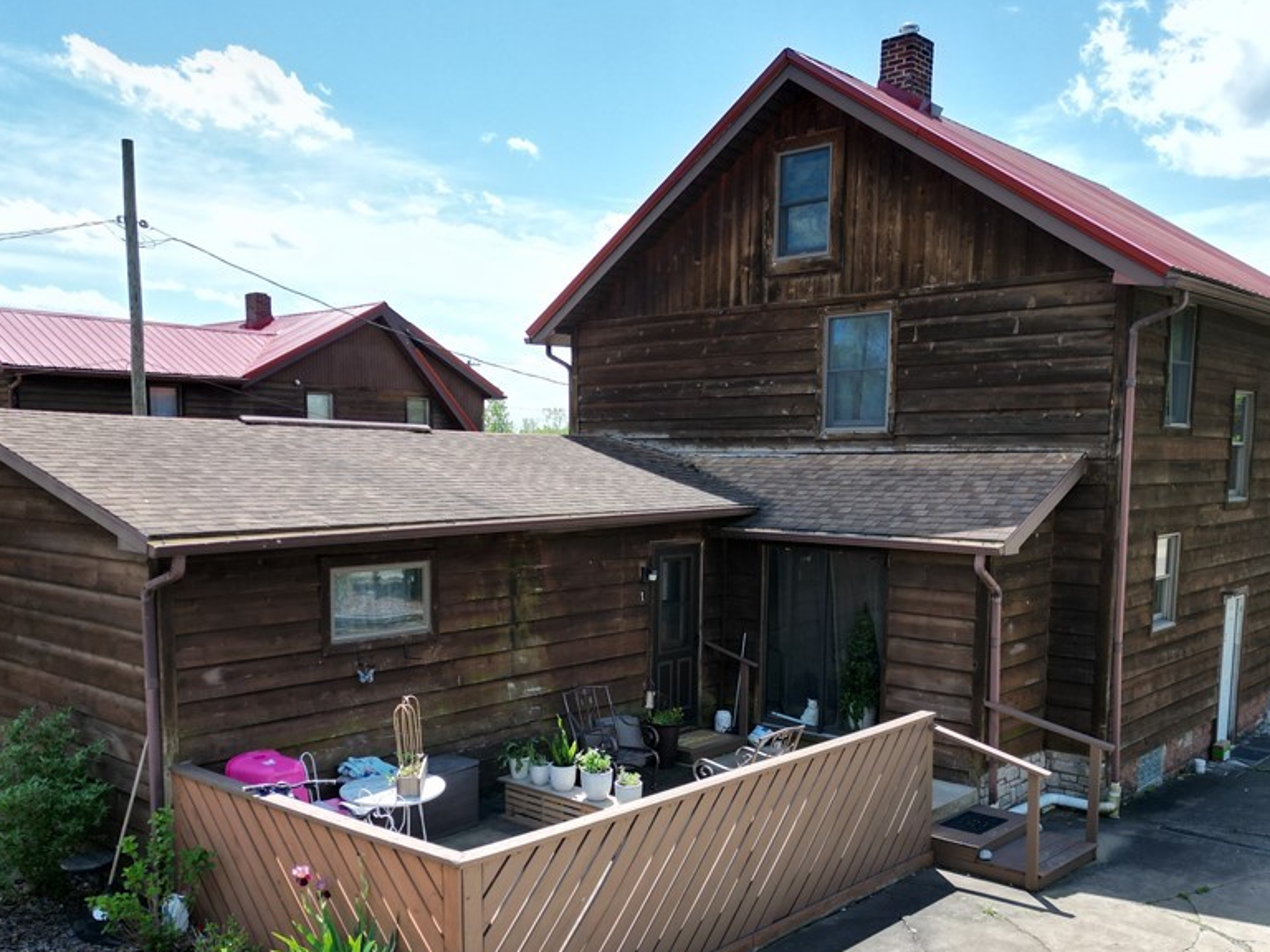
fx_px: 1174
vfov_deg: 43.7
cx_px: 589
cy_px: 607
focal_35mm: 32
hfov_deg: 56.8
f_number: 1.7
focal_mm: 6.72
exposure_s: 1/2000
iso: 100
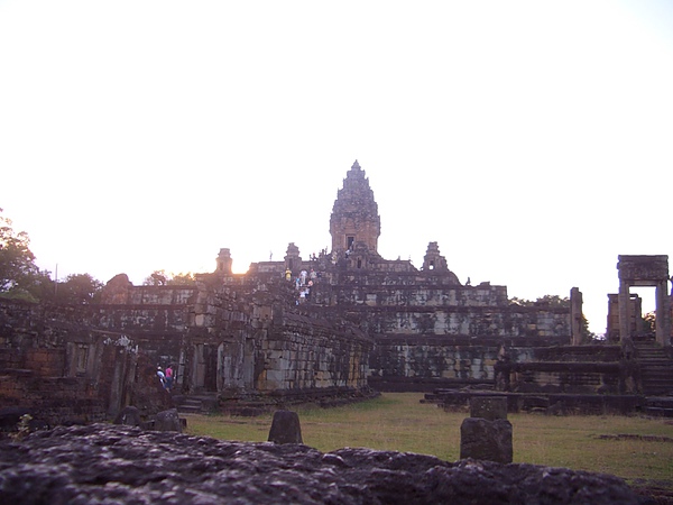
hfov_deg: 52.6
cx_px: 336
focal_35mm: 35
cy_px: 252
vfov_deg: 40.7
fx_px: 680
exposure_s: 1/60
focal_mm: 5.8
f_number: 2.6
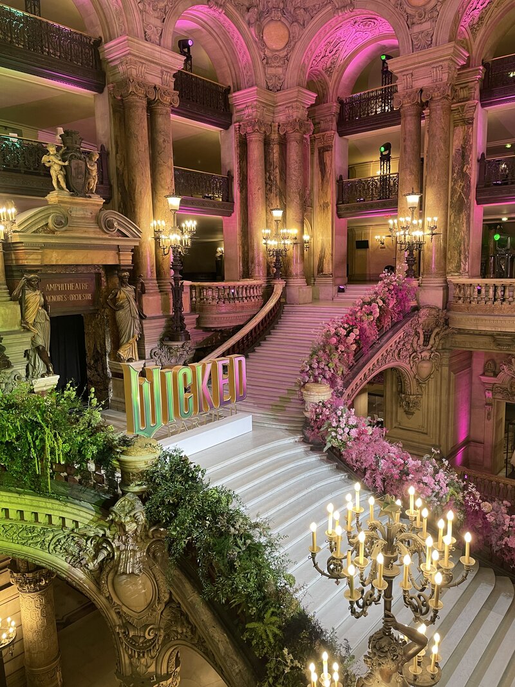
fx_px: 516
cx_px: 258
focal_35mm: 26
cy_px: 344
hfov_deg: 53.1
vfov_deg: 67.3
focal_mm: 4.2
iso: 125
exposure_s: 1/55
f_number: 1.6
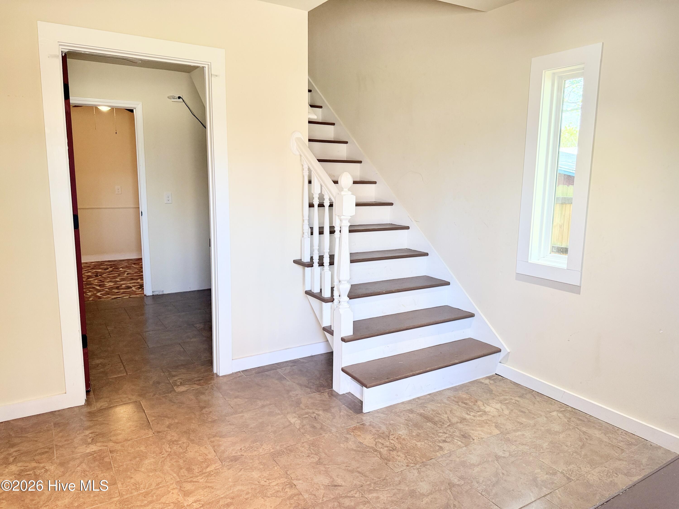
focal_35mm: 24
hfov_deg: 71.6
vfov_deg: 56.8
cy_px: 254
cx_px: 340
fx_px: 471
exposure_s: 1/189
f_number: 1.78
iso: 200
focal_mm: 6.76
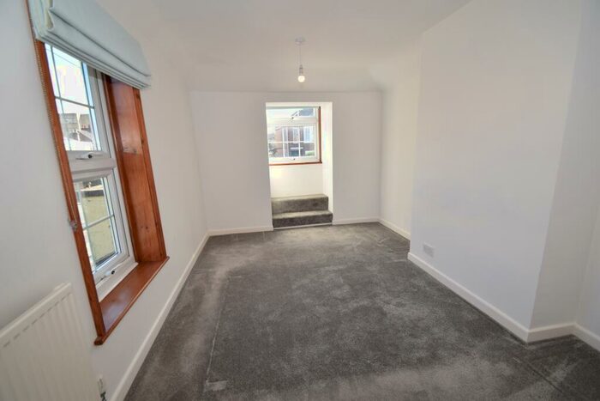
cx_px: 300
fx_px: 250
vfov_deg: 77.4
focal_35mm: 15
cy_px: 200
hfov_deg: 100.4
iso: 100
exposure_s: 1/100
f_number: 5
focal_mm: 10
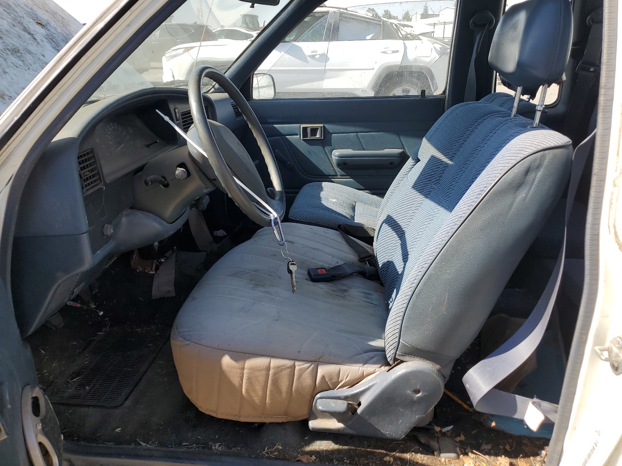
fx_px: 467
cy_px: 233
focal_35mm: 26
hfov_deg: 67.3
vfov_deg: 53.1
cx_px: 311
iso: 50
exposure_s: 1/1250
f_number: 1.5
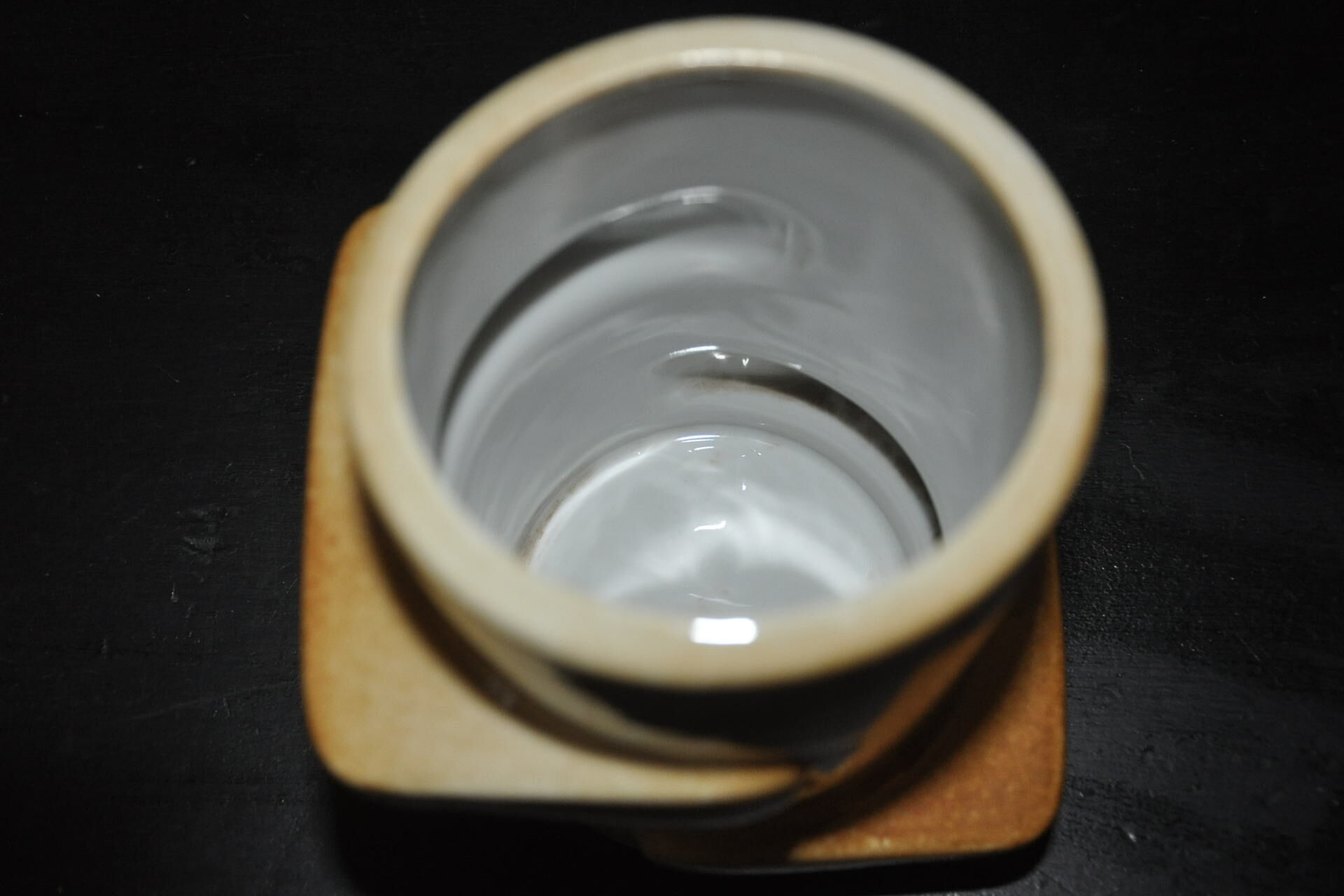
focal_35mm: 45
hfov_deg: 43.6
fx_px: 1680
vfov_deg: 29.9
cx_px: 672
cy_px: 448
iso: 800
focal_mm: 30
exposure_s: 1/60
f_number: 4.2
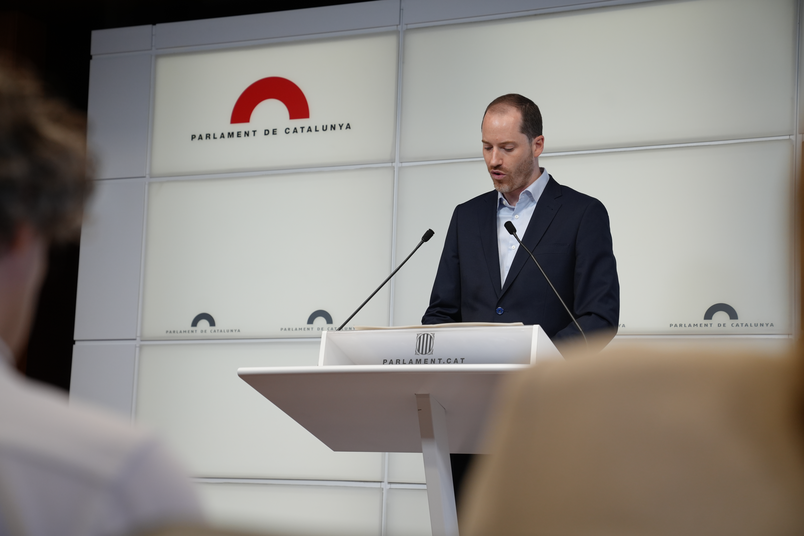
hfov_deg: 28.8
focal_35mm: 70
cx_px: 402
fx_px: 1563
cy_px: 268
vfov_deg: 19.5
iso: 640
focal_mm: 70
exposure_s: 1/160
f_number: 4
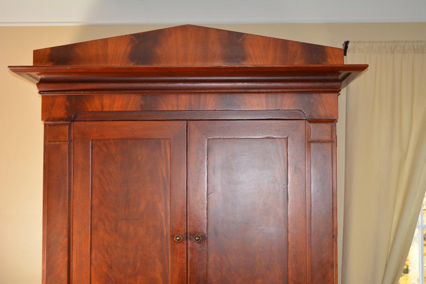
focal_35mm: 66
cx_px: 213
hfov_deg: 30.5
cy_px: 142
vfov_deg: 20.6
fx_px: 781
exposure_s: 1/60
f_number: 5.3
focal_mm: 44
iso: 560
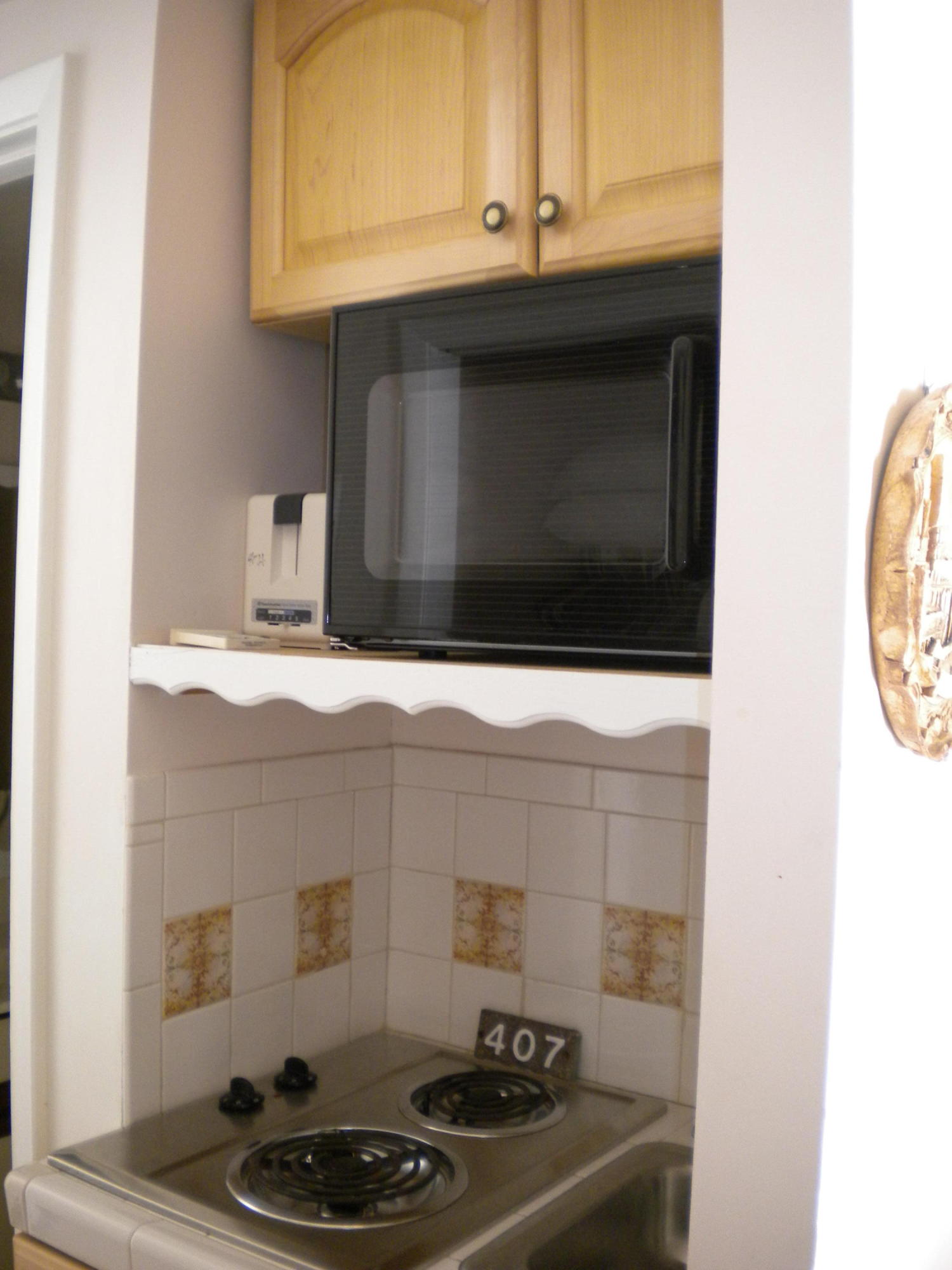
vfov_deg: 52.6
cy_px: 635
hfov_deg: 40.7
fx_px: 1283
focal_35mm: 35
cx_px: 476
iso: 254
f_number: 3.1
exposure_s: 1/56.4
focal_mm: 6.3
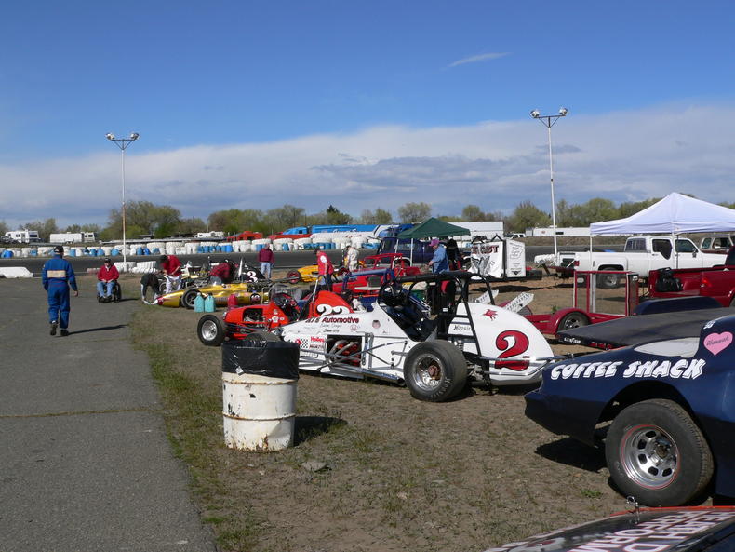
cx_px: 368
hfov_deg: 51.3
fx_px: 765
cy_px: 276
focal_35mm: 36
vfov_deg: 39.7
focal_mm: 6
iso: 80
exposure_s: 1/800
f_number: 5.6
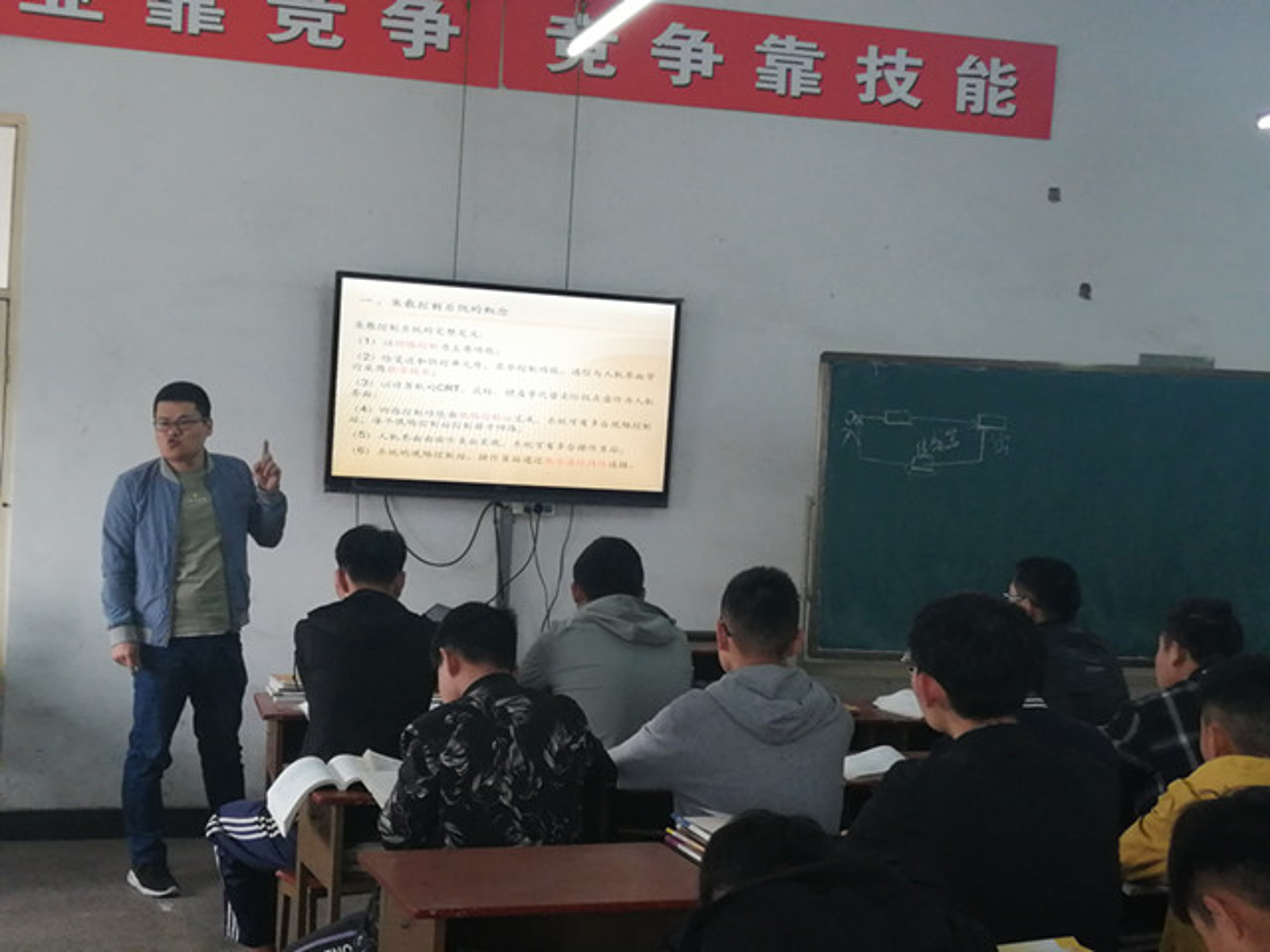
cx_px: 635
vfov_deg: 28.0
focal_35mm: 52
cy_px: 476
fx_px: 1908
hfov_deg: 36.8
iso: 160
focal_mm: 3.96
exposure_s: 1/50
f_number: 1.8
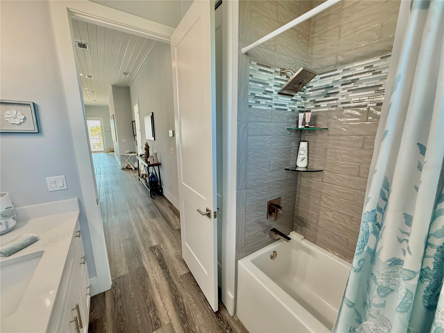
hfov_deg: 102.1
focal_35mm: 14
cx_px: 222
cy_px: 166
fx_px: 180
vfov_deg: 85.7
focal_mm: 2.22
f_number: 2.2
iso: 320
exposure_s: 1/120
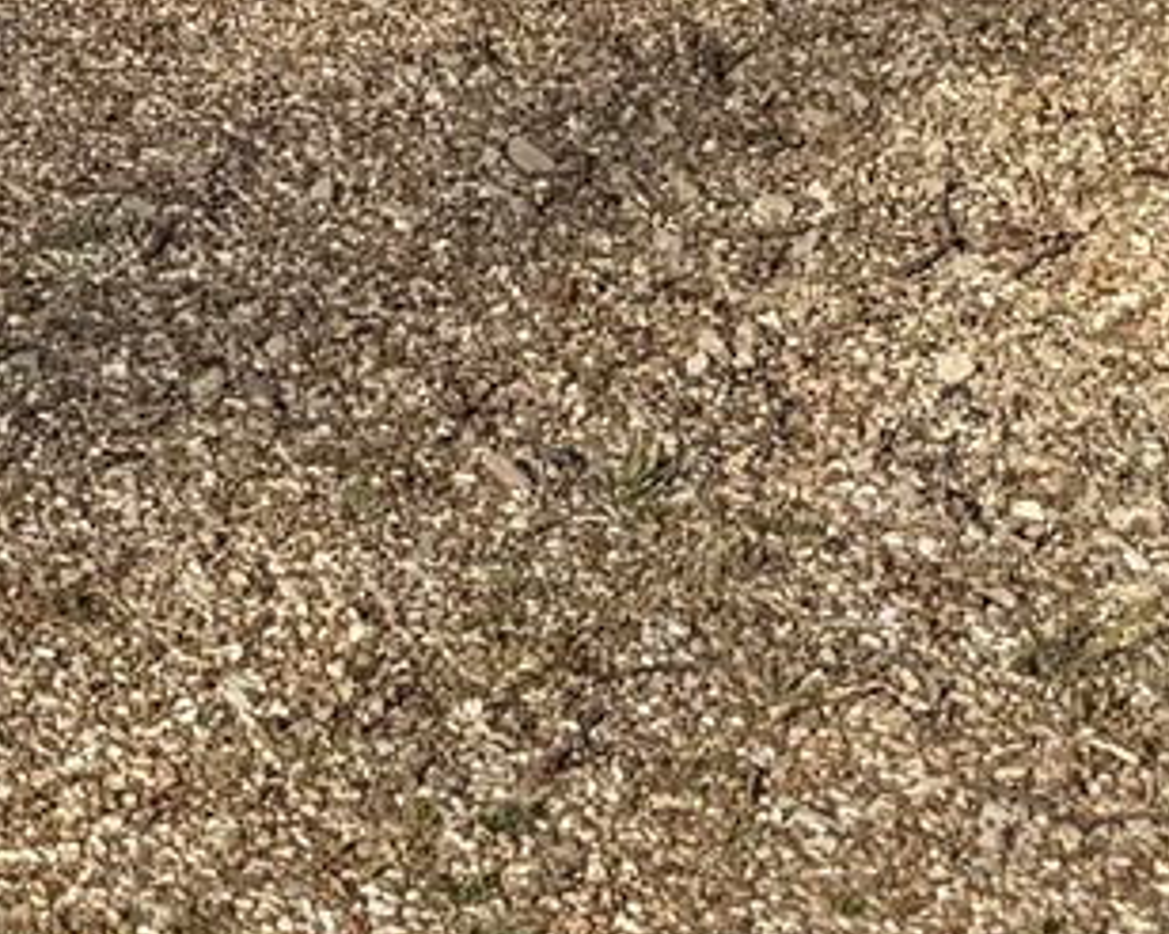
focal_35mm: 146
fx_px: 5048
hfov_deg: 12.3
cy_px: -1530
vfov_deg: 9.2
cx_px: -820
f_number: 1.78
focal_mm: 6.76
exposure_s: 1/3953
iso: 80
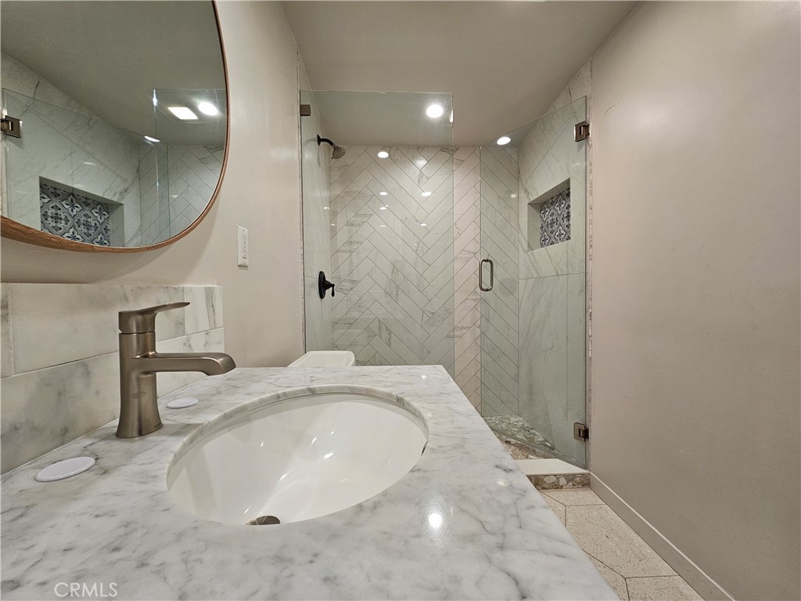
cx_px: 400
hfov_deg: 106.2
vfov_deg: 89.9
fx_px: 301
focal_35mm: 13
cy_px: 300
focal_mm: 2.2
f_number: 2.2
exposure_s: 1/60
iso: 80
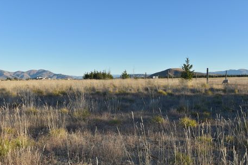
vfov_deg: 42.3
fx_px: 213
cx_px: 123
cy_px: 82
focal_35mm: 31
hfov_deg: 60.3
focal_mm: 20
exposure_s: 1/200
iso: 100
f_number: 7.1
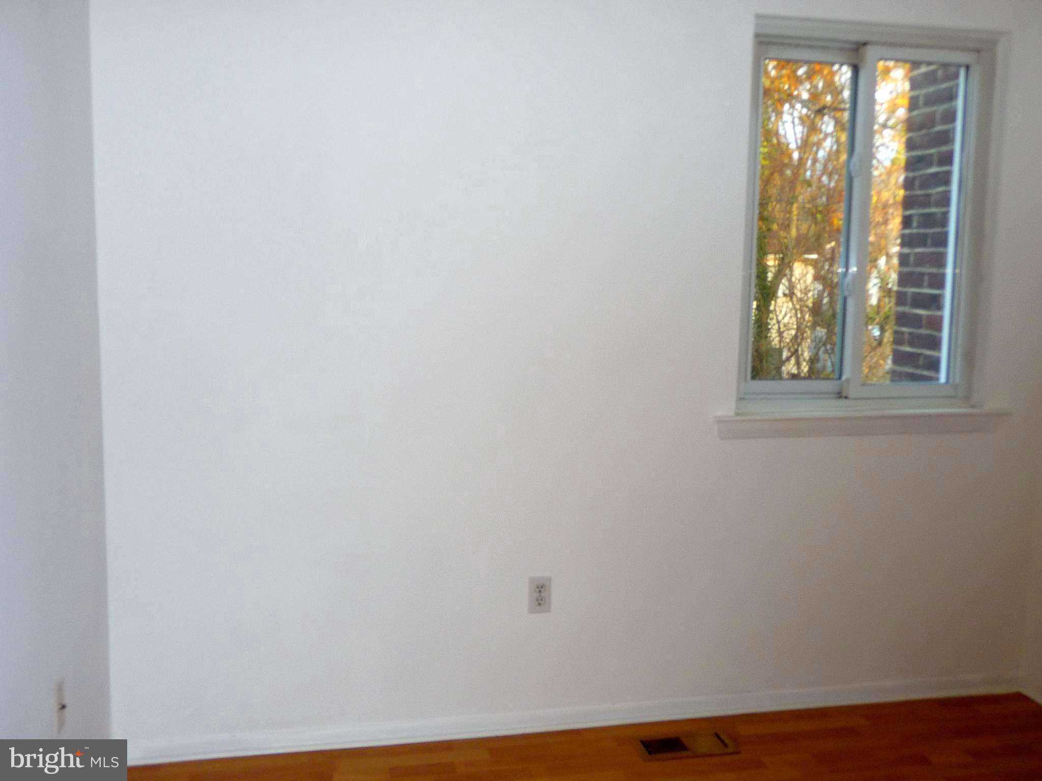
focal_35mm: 30
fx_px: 903
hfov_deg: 60.0
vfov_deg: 46.8
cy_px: 390
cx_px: 521
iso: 125
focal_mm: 5
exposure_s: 1/30
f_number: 3.4
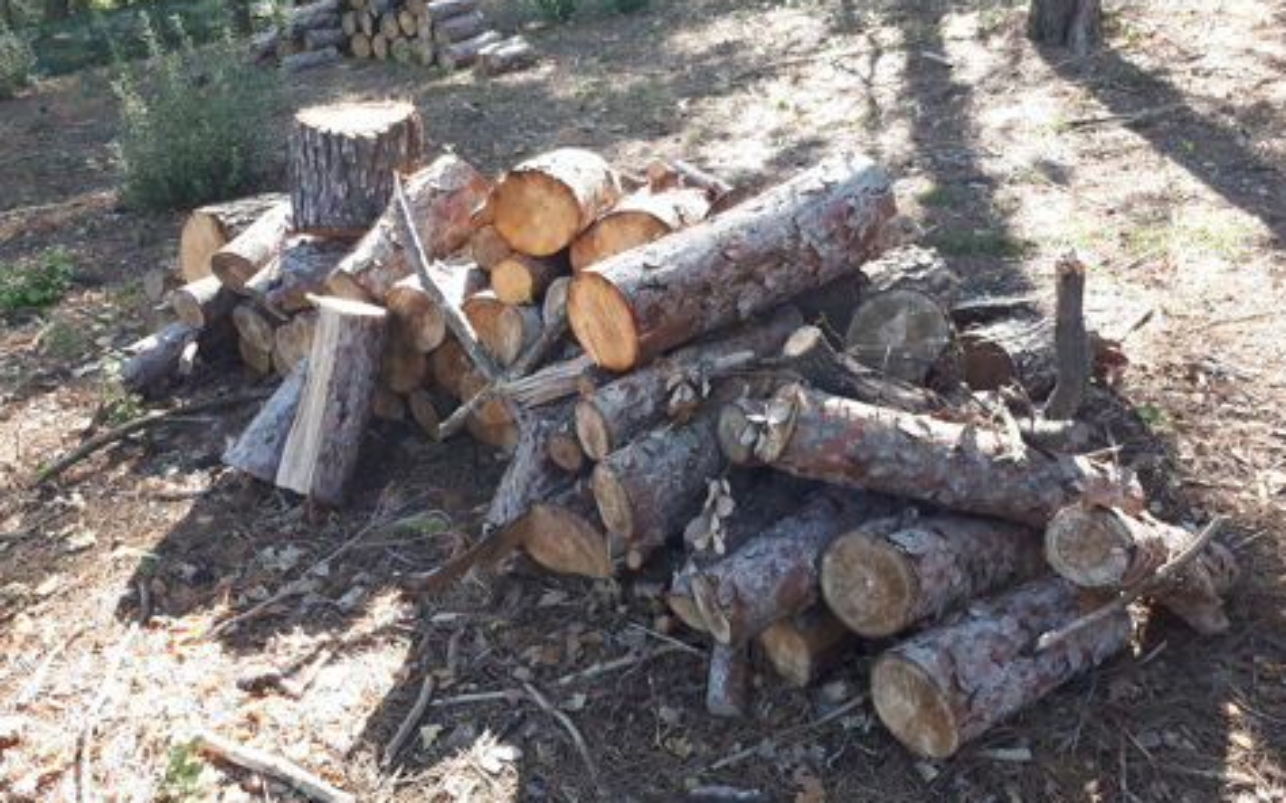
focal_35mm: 29
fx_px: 1016
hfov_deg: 64.6
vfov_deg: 42.9
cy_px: 326
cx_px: 646
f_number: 1.9
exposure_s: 1/100
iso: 50
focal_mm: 3.6
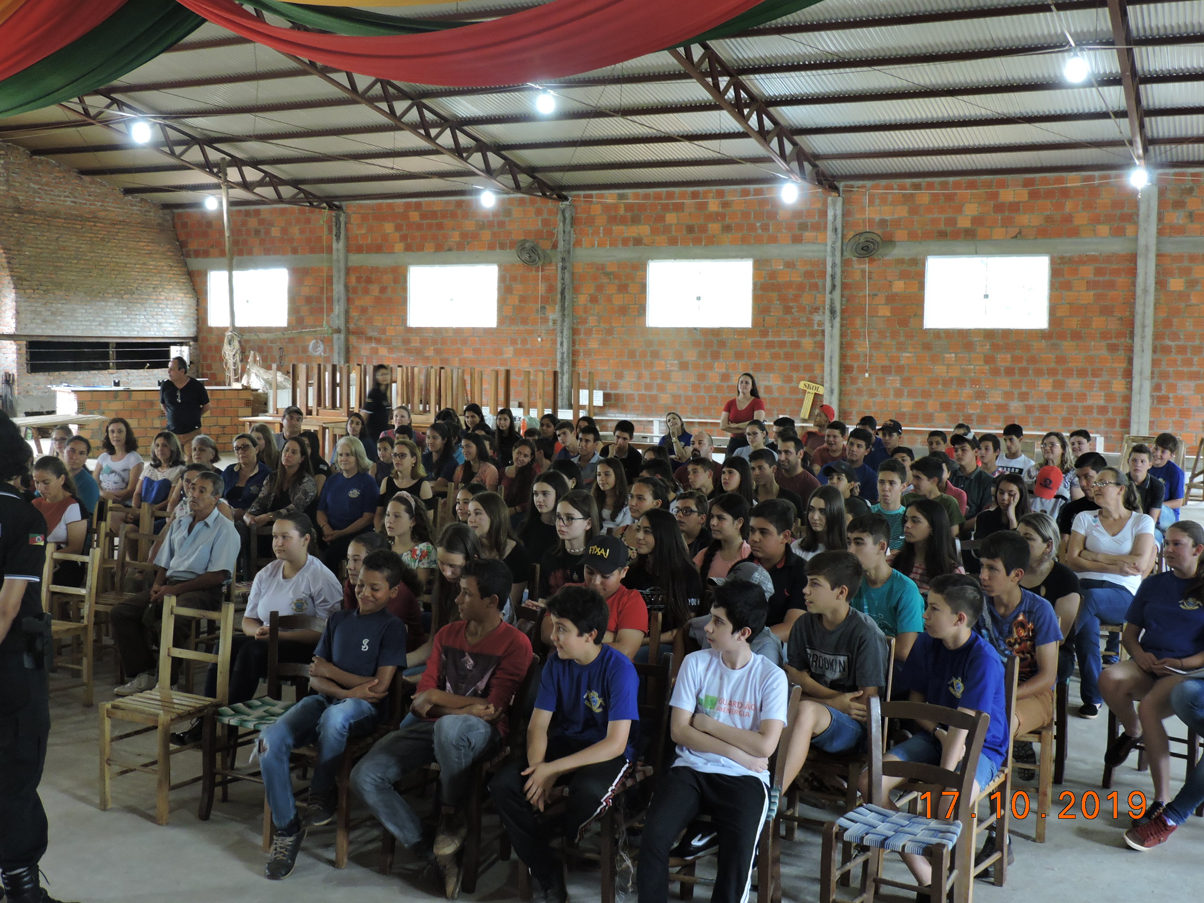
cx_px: 602
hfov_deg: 46.8
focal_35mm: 40
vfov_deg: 36.0
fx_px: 1391
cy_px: 452
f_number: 3.3
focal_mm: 7.1
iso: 400
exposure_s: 1/15
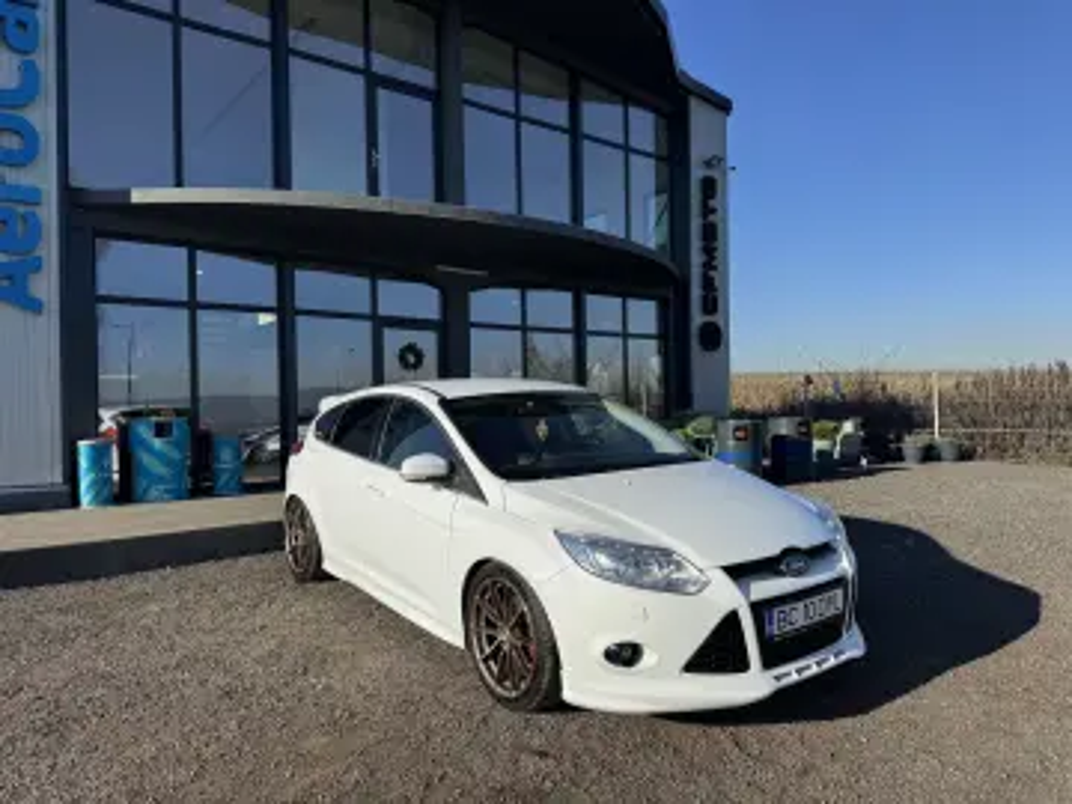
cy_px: 402
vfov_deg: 56.8
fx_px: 743
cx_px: 536
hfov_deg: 71.6
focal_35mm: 24
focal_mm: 6.76
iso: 80
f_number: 1.78
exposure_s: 1/5814
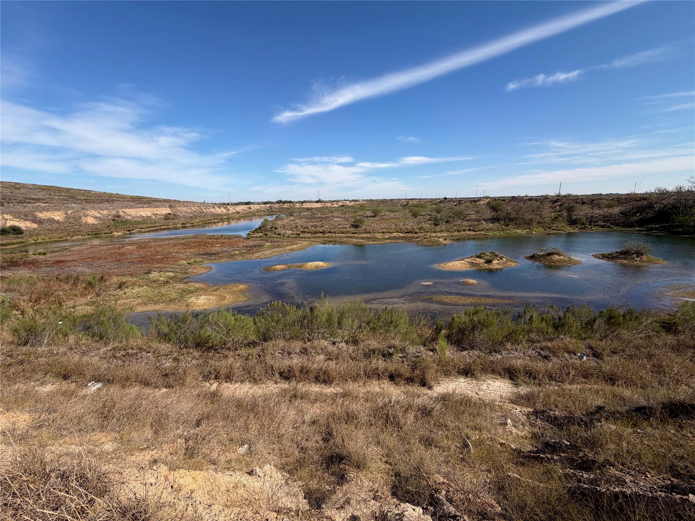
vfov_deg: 85.7
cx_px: 348
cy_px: 260
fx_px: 281
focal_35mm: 14
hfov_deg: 102.1
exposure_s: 1/820
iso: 20
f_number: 2.2
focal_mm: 2.22
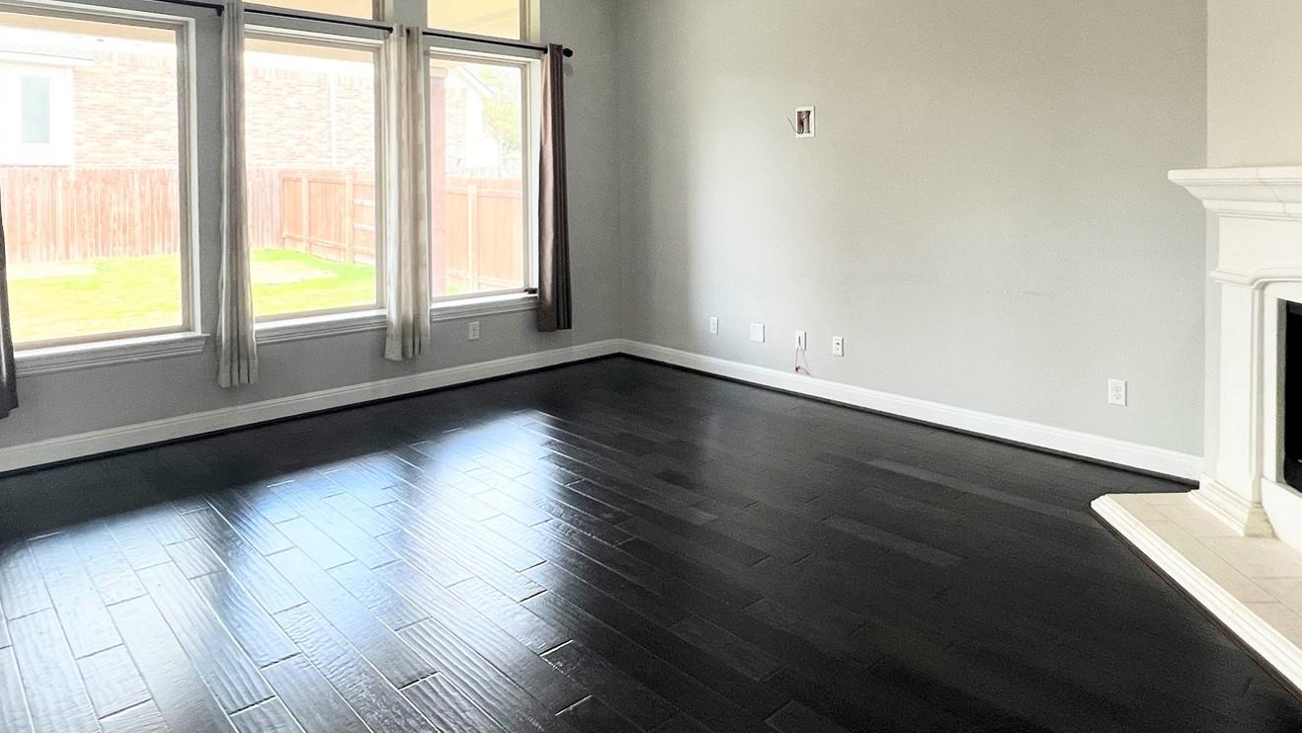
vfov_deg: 49.9
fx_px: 760
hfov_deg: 80.6
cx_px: 750
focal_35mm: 22
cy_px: 203
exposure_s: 1/120
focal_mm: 1.57
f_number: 1.8
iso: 200
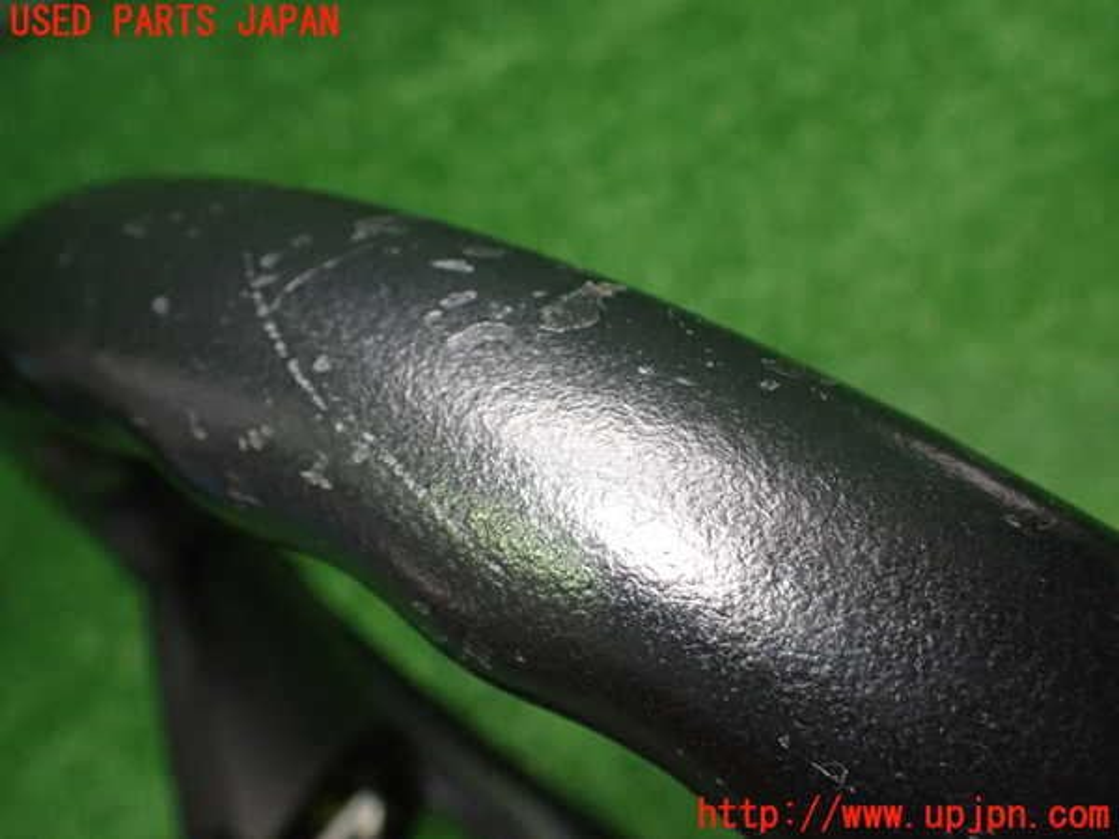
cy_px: 420
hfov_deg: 60.0
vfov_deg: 46.8
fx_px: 970
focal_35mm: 30
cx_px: 560
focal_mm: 5.4
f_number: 2.3
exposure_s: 1/125
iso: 800
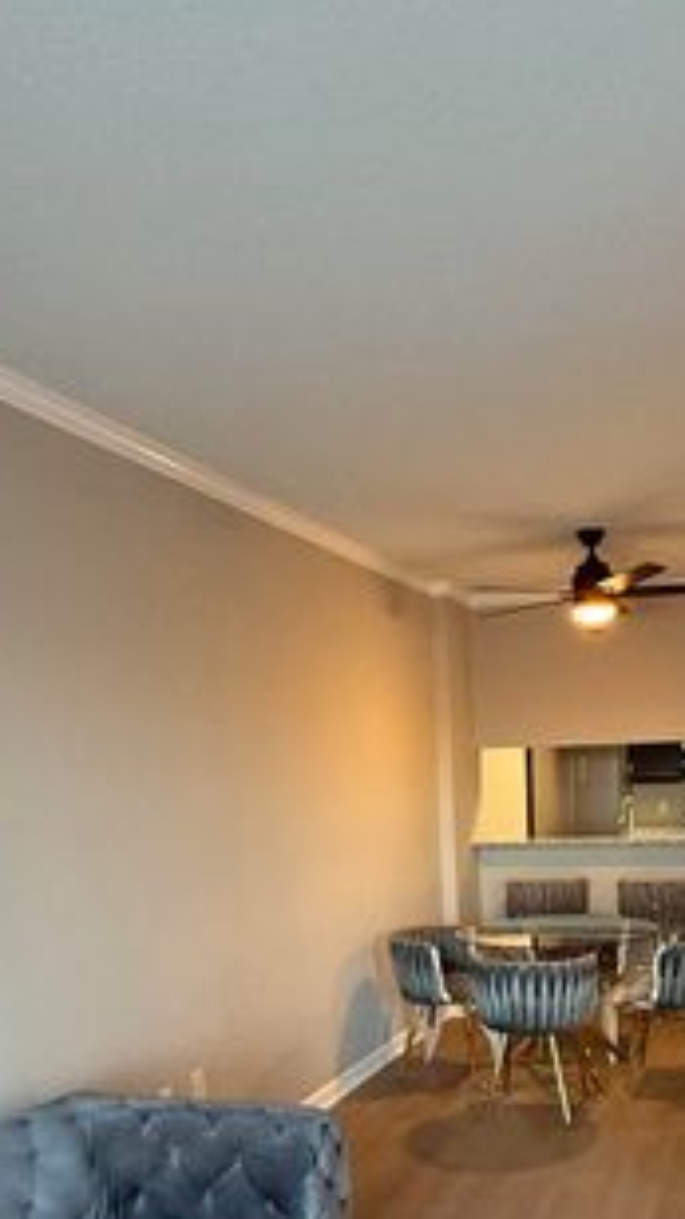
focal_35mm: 33
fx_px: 1067
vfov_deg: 54.8
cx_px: 495
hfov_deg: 35.0
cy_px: 999
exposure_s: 1/64
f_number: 2.2
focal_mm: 2.22
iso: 400
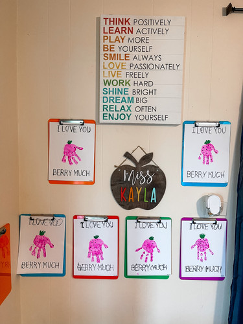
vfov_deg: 67.3
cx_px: 122
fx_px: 243
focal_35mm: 26
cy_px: 162
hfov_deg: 53.1
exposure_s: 1/60
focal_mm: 5.1
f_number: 1.6
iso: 500
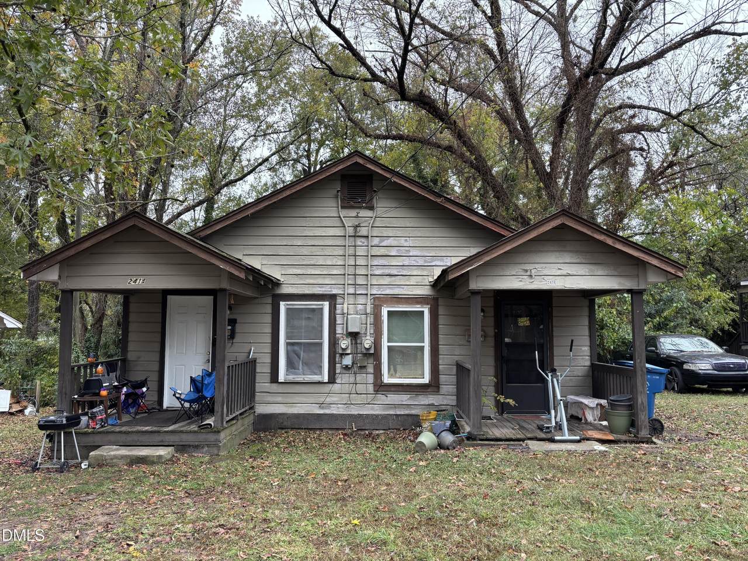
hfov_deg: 67.3
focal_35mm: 26
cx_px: 374
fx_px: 562
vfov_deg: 53.1
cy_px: 280
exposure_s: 1/161
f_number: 1.6
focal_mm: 5.96
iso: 50
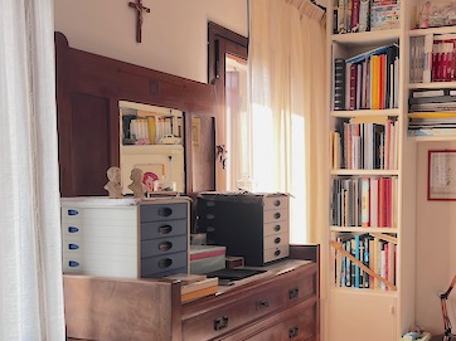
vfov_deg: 31.4
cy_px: 204
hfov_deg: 40.8
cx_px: 299
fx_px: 606
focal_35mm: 46
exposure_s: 1/121
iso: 64
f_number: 1.6
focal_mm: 5.1
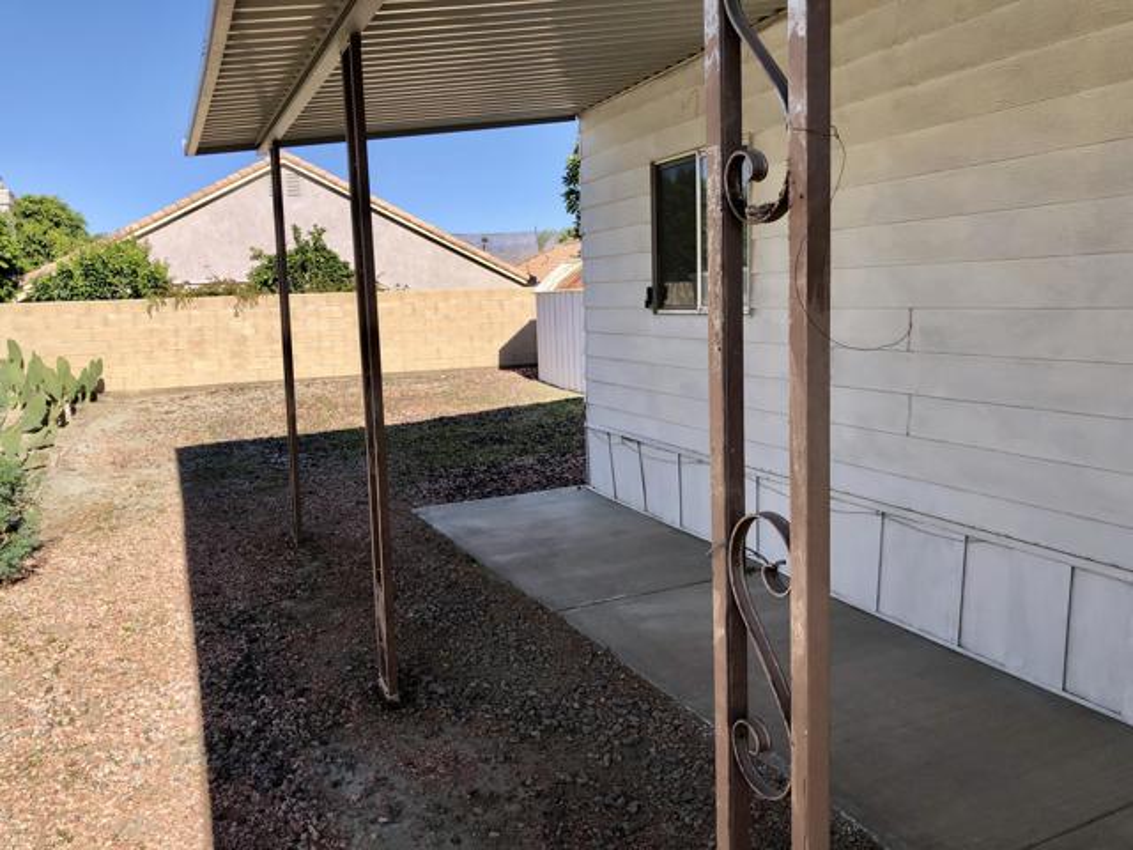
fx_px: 916
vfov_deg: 49.7
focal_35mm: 28
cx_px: 566
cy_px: 425
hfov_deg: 63.4
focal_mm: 3.99
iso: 20
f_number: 1.8
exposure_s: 1/1499
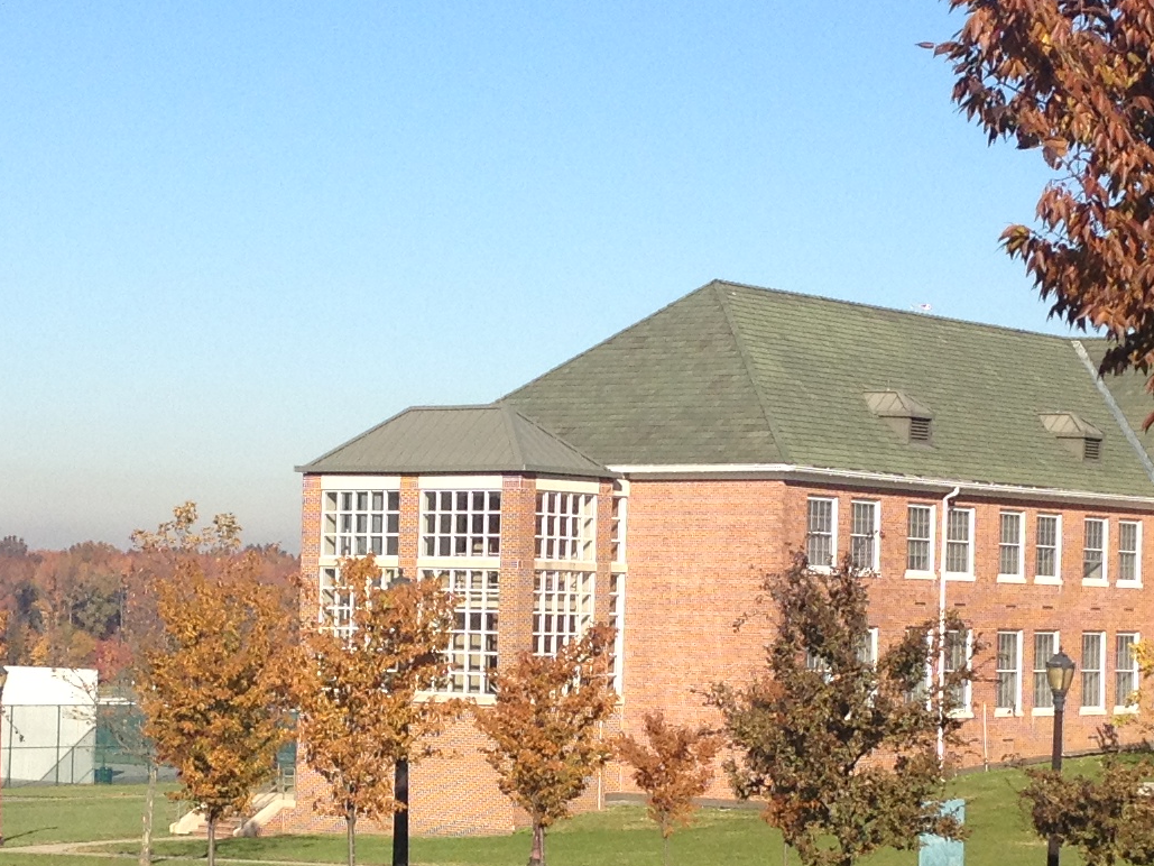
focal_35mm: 111
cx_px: 472
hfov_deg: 17.7
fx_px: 3701
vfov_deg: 13.3
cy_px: 584
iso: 64
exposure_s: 1/1623
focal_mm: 4.28
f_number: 2.4
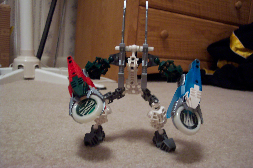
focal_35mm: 38
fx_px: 267
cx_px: 126
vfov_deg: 35.1
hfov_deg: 50.7
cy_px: 84
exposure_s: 1/8
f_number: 2.8
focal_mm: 8
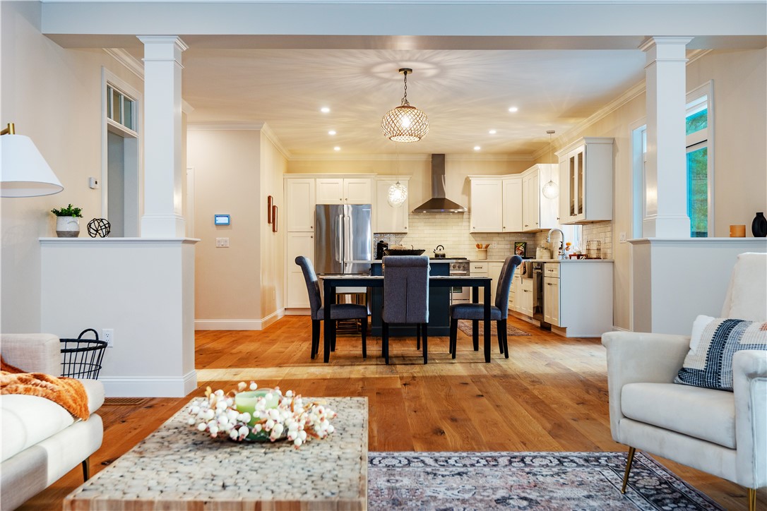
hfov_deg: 54.4
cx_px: 384
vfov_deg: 37.9
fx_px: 746
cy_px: 256
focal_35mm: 35
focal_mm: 35
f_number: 6.3
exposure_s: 1/10
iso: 320
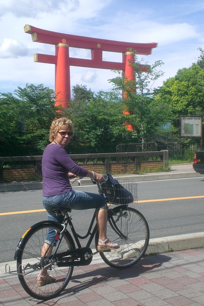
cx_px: 105
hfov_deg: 25.1
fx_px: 459
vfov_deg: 36.9
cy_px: 153
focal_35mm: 54
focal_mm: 8.44
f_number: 5.1
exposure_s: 1/250
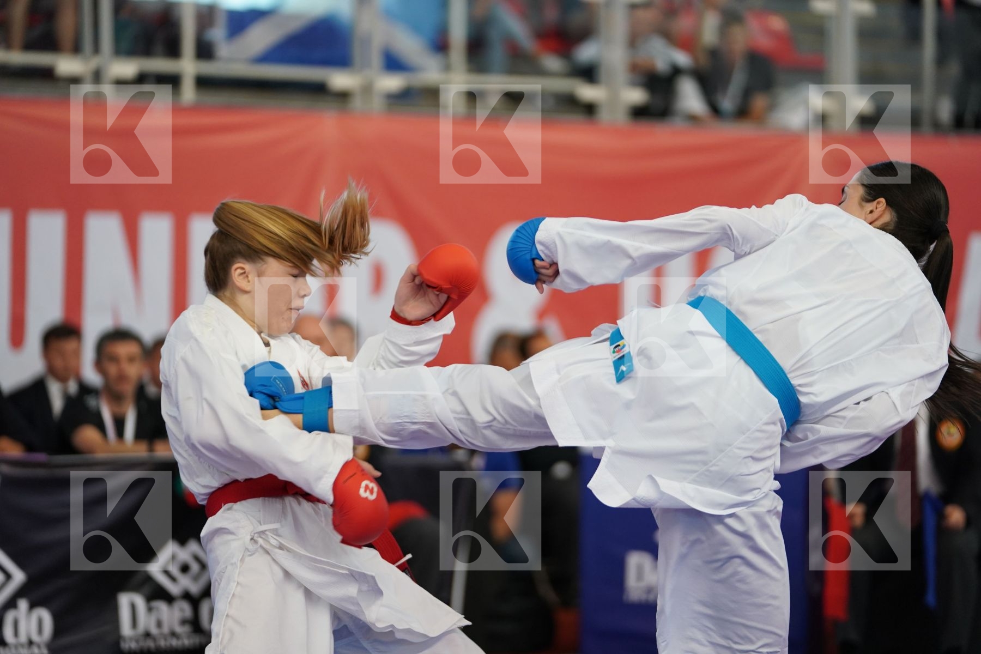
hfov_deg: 13.7
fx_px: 4087
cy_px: 327
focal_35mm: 150
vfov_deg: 9.1
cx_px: 490
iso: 1600
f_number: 2.8
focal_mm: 150
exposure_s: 1/1000
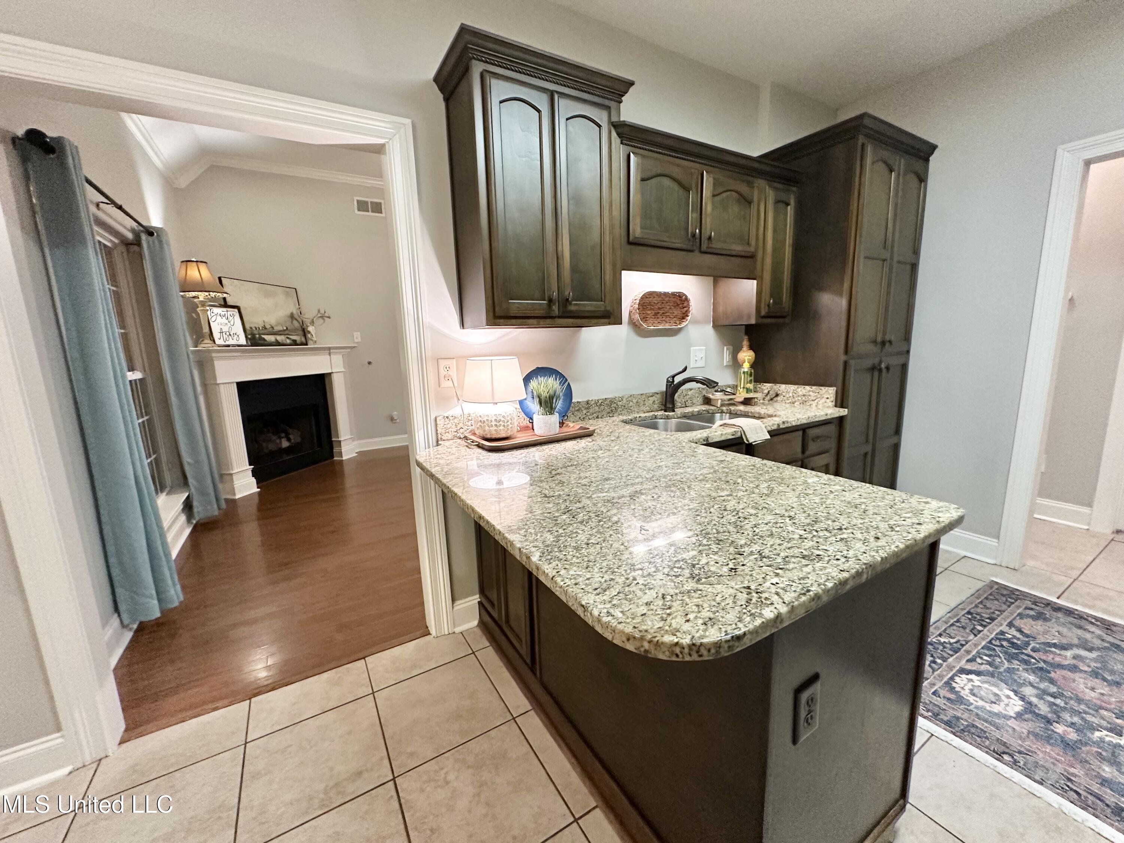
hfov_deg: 102.1
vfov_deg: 85.7
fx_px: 455
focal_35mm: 14
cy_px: 422
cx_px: 562
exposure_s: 1/60
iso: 320
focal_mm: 2.22
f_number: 2.2
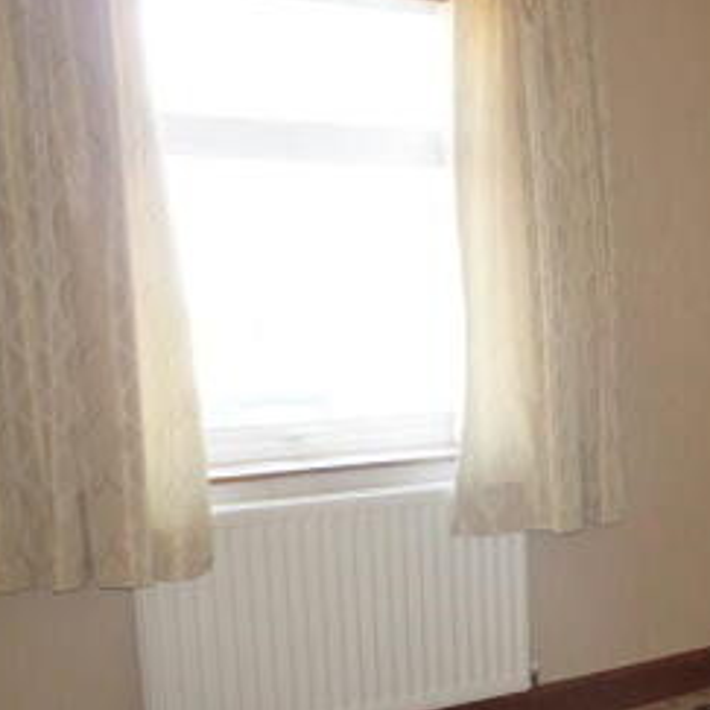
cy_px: 535
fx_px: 1276
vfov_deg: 30.6
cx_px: 730
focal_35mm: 55
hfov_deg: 28.9
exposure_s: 1/100
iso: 800
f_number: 3.5
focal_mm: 16
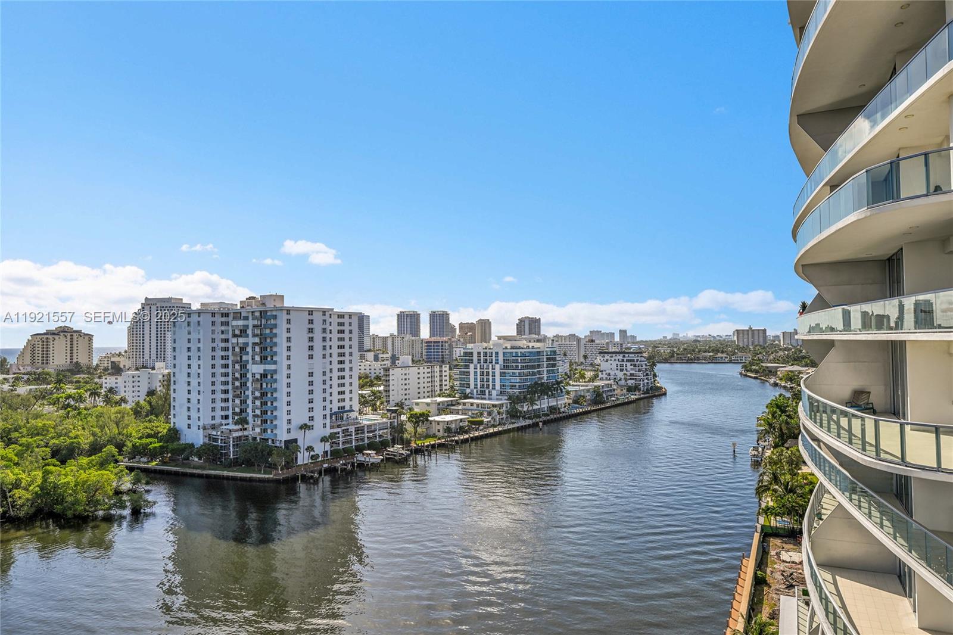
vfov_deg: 53.1
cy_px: 318
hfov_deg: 73.8
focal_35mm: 24
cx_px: 476
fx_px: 635
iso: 100
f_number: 9
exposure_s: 1/400
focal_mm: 24
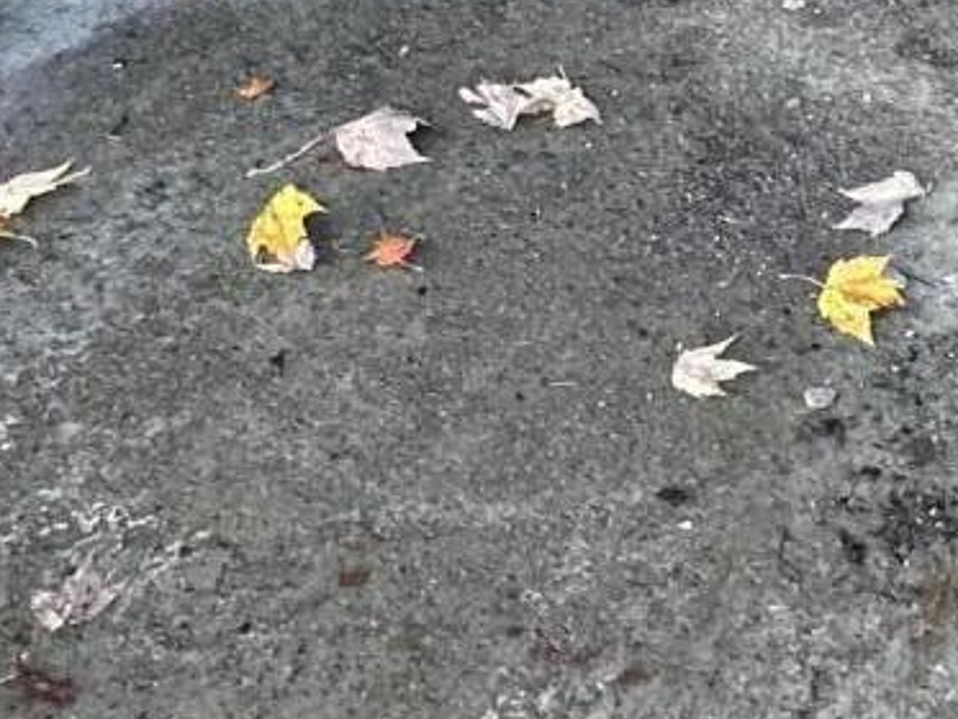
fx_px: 2076
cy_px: -942
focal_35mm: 75
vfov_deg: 14.3
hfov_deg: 24.2
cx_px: 1058
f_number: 2.2
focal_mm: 2.22
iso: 160
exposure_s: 1/99
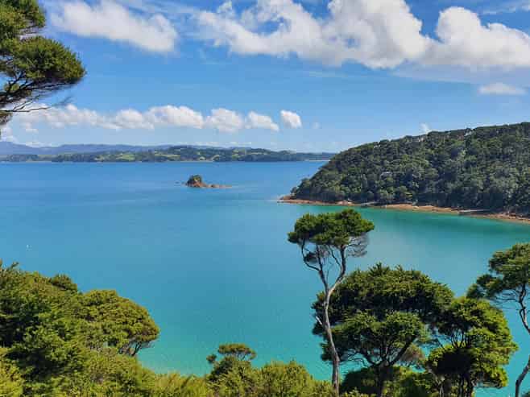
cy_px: 198
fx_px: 398
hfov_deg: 67.3
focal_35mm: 26
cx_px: 265
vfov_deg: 53.0
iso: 50
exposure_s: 1/1756
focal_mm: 4.3
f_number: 2.4
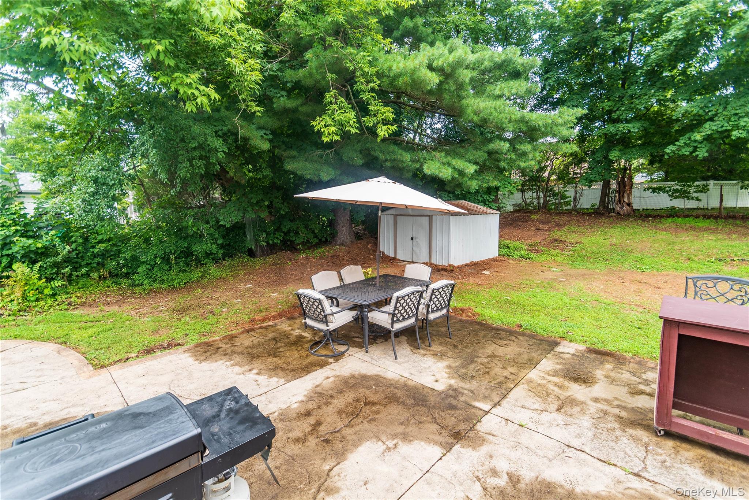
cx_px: 374
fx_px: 312
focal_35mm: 15
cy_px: 250
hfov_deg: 100.4
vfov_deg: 77.3
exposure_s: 1/125
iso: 100
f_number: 4
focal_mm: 10
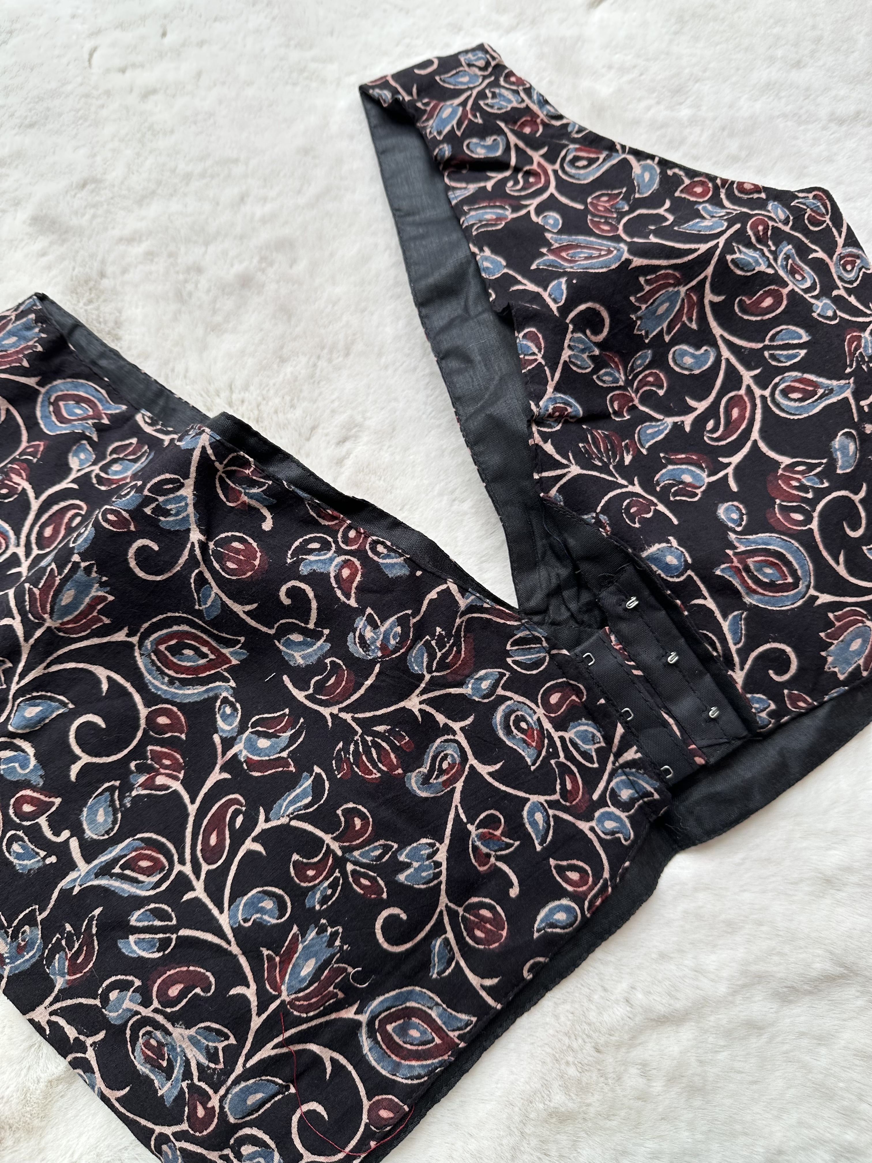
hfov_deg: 56.8
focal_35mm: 24
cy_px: 582
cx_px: 436
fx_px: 806
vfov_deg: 71.6
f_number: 1.78
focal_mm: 6.86
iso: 64
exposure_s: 1/169
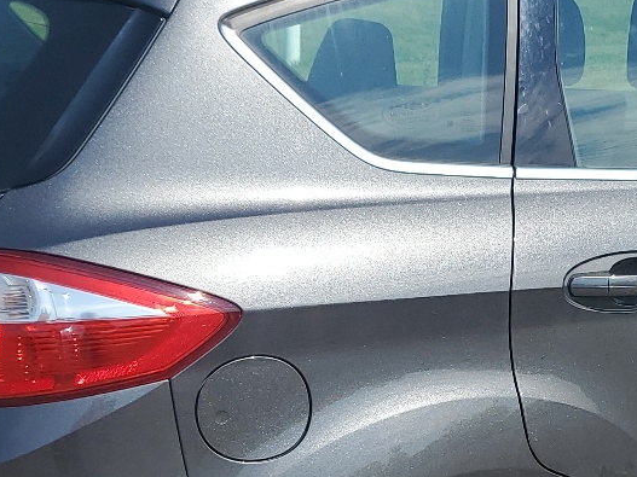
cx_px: 567
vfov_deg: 18.4
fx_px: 1453
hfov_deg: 24.1
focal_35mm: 79
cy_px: 401
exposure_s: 1/3333
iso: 50
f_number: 1.5
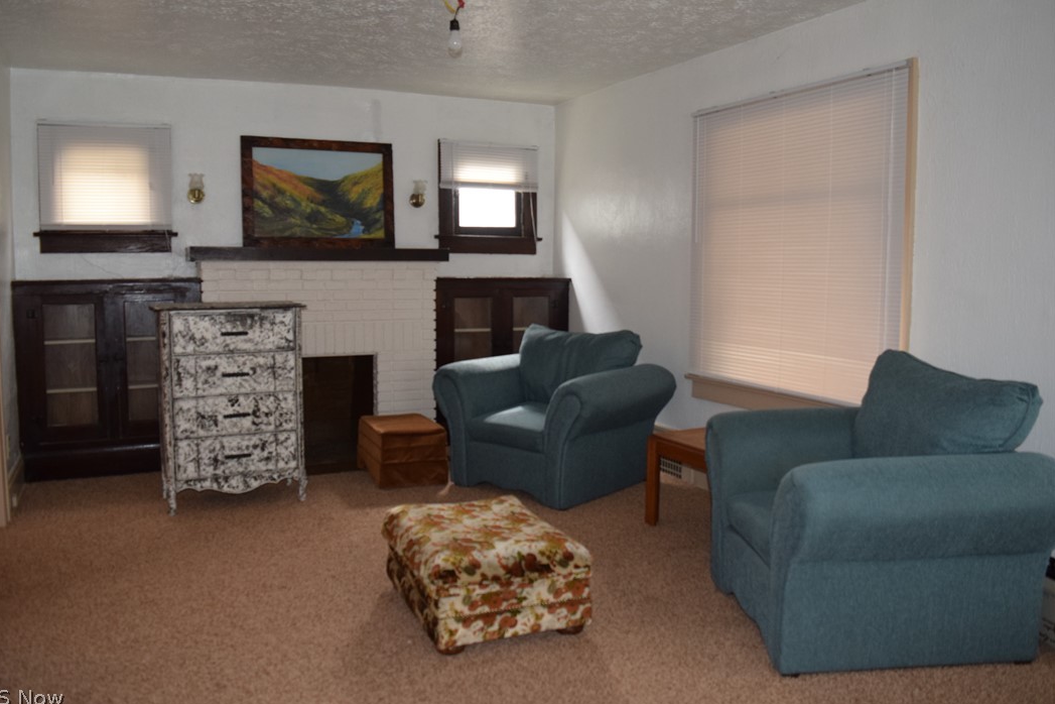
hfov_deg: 65.5
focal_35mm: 28
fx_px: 820
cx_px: 509
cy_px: 349
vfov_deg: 46.4
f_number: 4.5
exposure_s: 1/80
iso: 800
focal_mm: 18
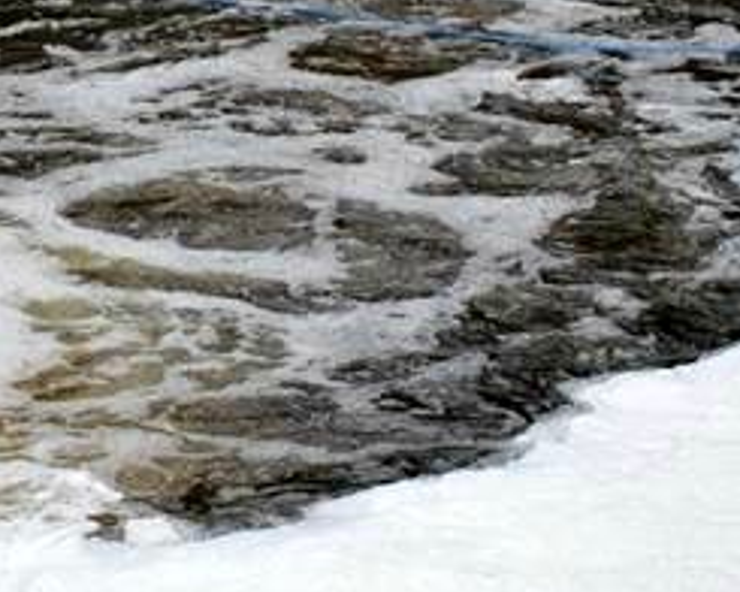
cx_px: -470
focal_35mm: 278
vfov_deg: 5.6
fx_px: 6089
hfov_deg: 6.8
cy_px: 30
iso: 200
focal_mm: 30
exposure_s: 1/100
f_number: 9
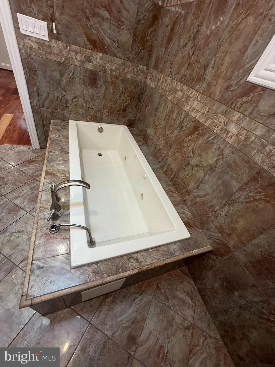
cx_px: 138
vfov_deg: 102.1
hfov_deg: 85.7
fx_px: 148
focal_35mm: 14
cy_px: 184
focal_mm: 2.22
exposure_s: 1/120
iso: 125
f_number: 2.2
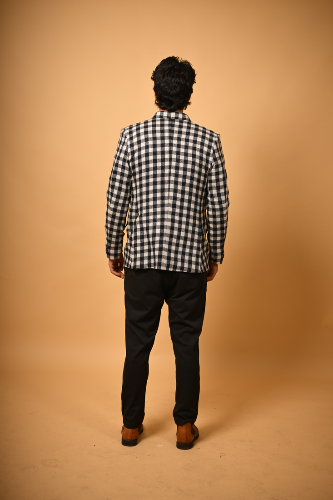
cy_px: 250
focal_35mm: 50
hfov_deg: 27.0
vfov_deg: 39.6
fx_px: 694
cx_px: 166
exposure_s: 1/1000
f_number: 2.2
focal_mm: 50
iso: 160
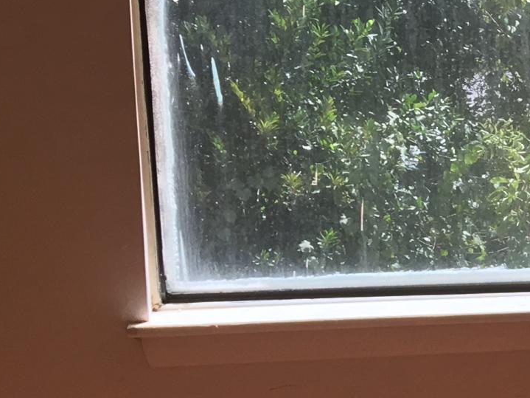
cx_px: 954
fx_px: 1852
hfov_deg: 14.4
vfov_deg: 12.1
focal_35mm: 121
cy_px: 402
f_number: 2.2
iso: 25
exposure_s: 1/377
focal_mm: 4.15
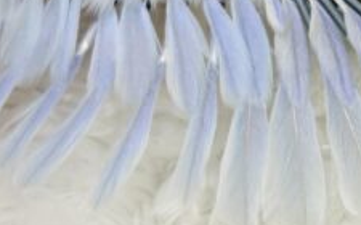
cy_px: 132
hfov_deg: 13.0
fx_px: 1543
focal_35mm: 157
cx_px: 435
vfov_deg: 8.3
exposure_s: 1/100
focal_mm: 5.96
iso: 80
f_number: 1.6
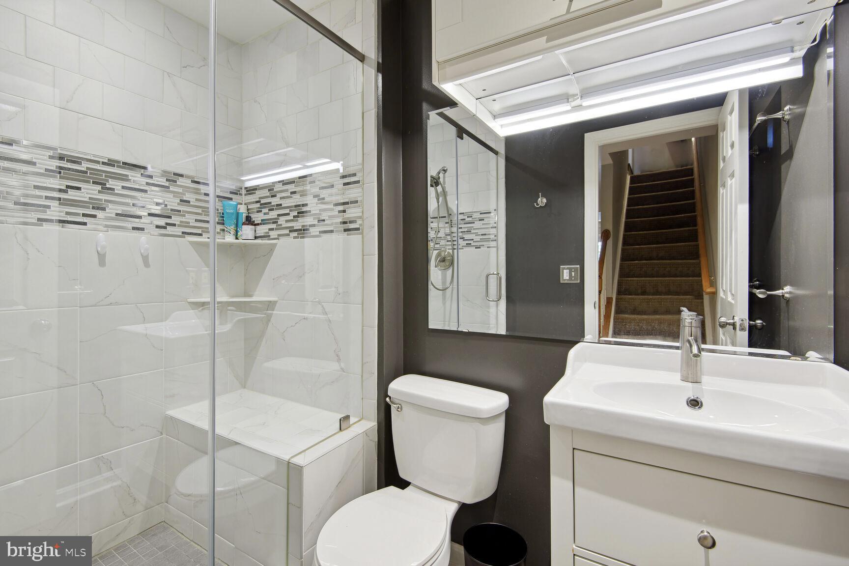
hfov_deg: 96.7
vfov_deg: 73.7
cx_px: 424
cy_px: 283
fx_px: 377
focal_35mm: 16
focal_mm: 16
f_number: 8
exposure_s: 1/3
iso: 200
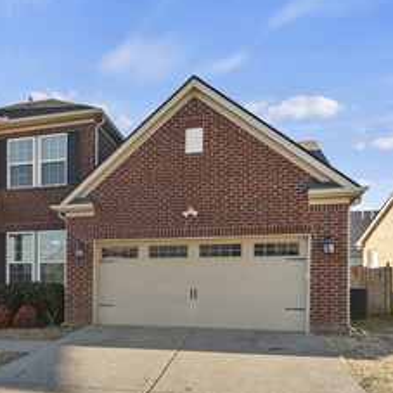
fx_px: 462
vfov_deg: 46.0
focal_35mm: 36
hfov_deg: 43.2
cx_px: 61
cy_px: 221
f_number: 2.8
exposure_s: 1/640
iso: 1000
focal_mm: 24
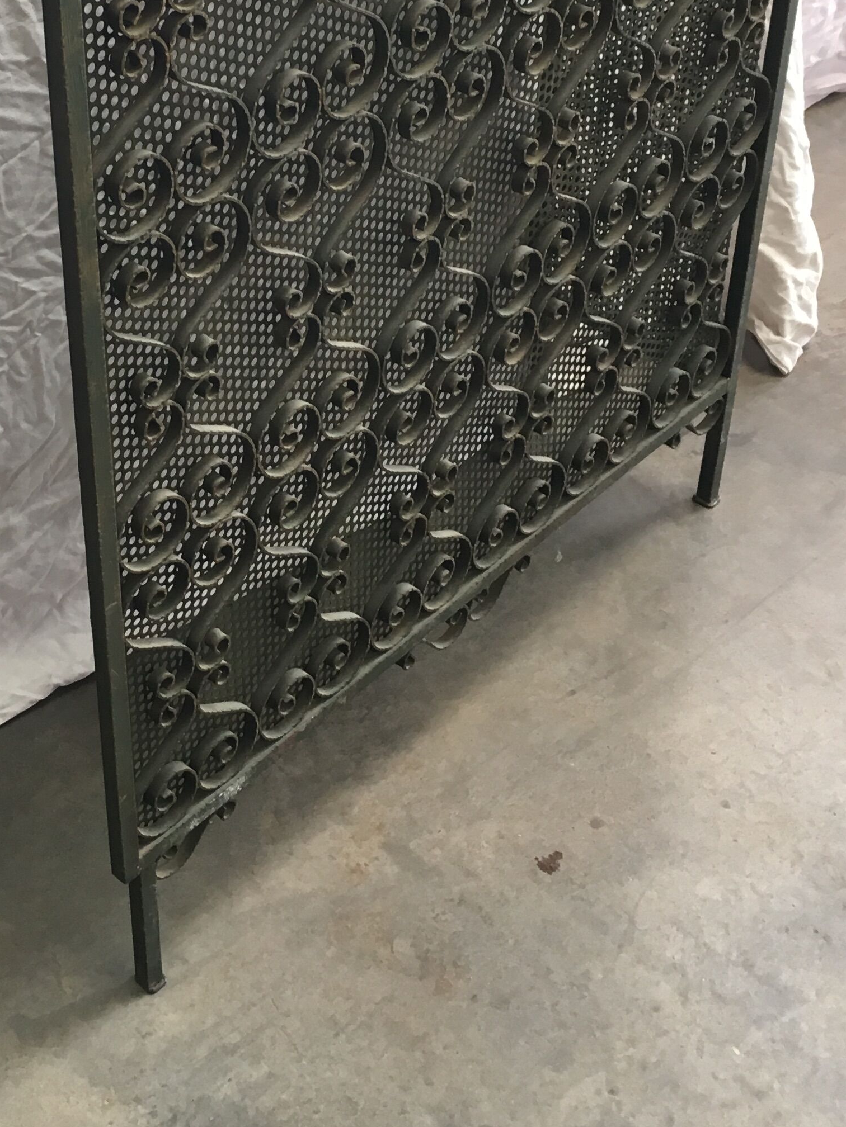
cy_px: 244
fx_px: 1890
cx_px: 127
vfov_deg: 32.4
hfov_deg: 24.7
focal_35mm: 58
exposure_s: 1/33
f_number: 2.2
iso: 80
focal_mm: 4.15
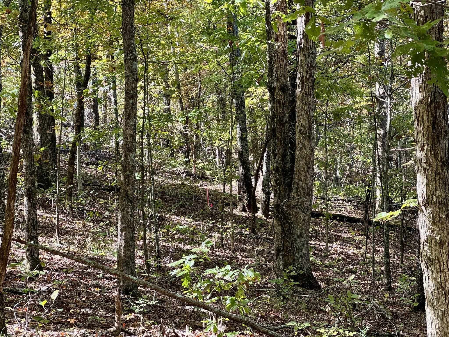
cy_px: 168
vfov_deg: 19.1
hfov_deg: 25.3
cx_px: 224
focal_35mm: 77
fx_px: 999
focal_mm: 9
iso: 80
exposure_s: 1/99
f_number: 2.8
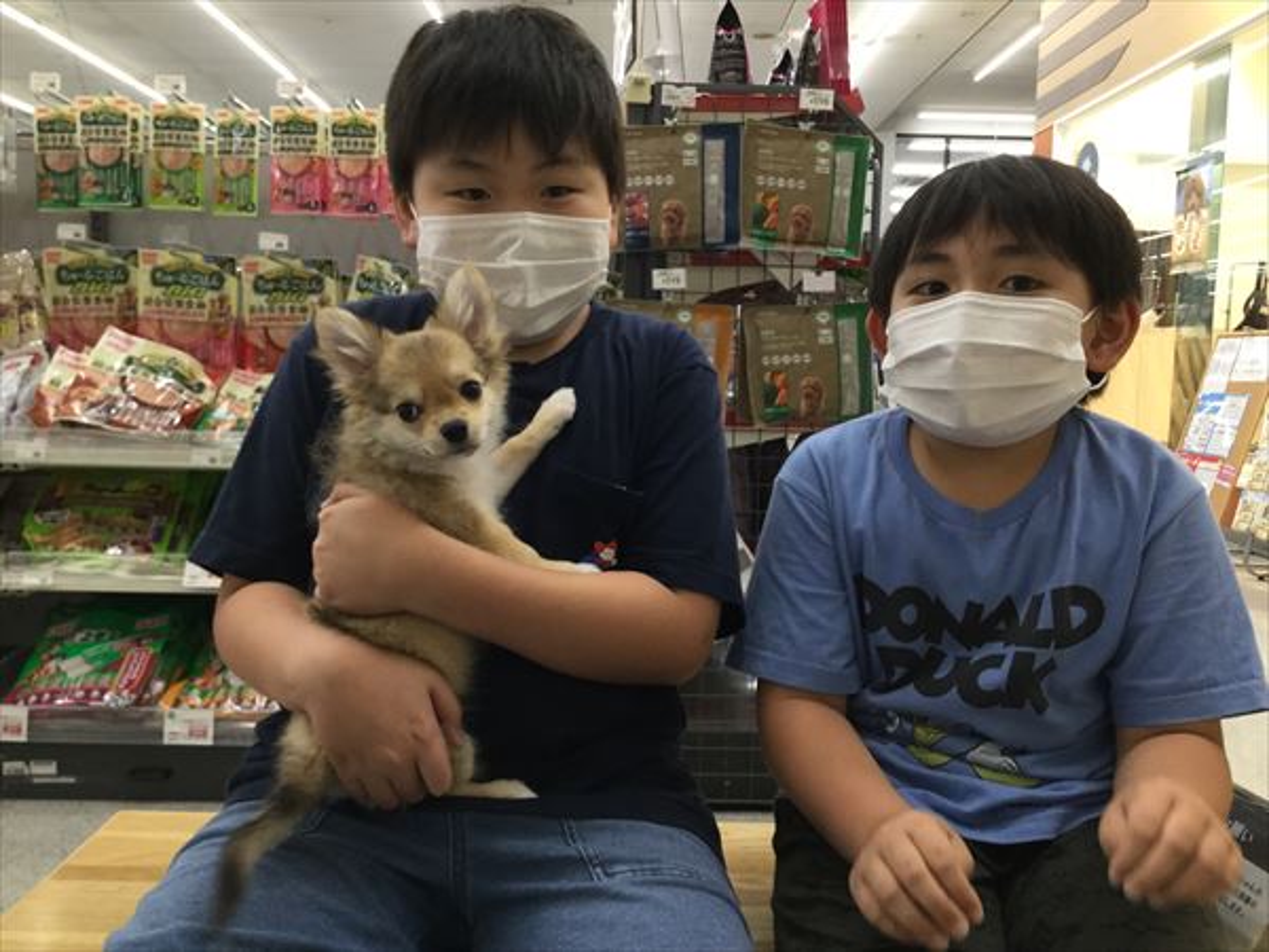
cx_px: 634
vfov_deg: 45.4
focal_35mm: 31
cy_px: 476
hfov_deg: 58.4
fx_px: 1136
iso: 64
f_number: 2.4
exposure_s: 1/30
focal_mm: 3.3
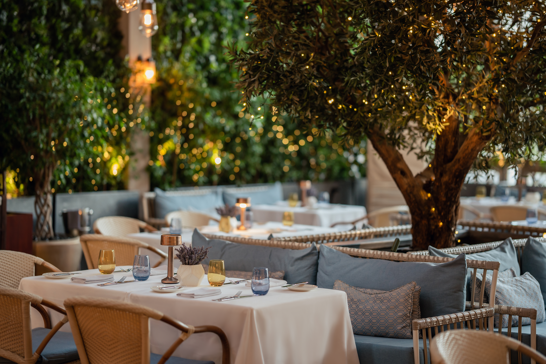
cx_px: 273
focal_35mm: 85
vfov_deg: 16.1
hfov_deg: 23.9
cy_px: 182
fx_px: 1289
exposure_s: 1/80
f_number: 1.4
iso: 500
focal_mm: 85
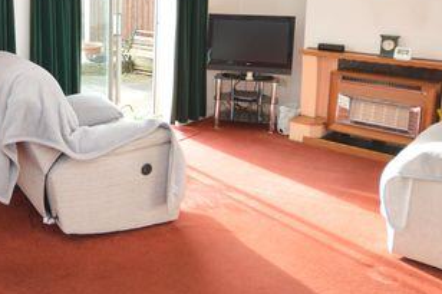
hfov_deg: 47.3
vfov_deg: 33.3
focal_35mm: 39
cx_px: 98
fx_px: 479
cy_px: 62
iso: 400
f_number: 4.5
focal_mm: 10
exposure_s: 1/100
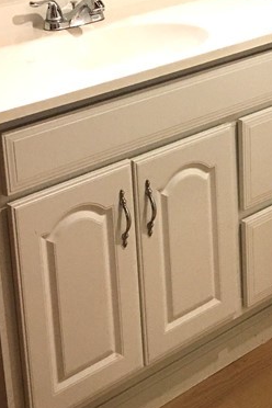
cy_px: 27
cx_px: 305
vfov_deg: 23.7
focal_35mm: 83
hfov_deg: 16.0
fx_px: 941
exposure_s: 1/15
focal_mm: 4.15
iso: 64
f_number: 2.2
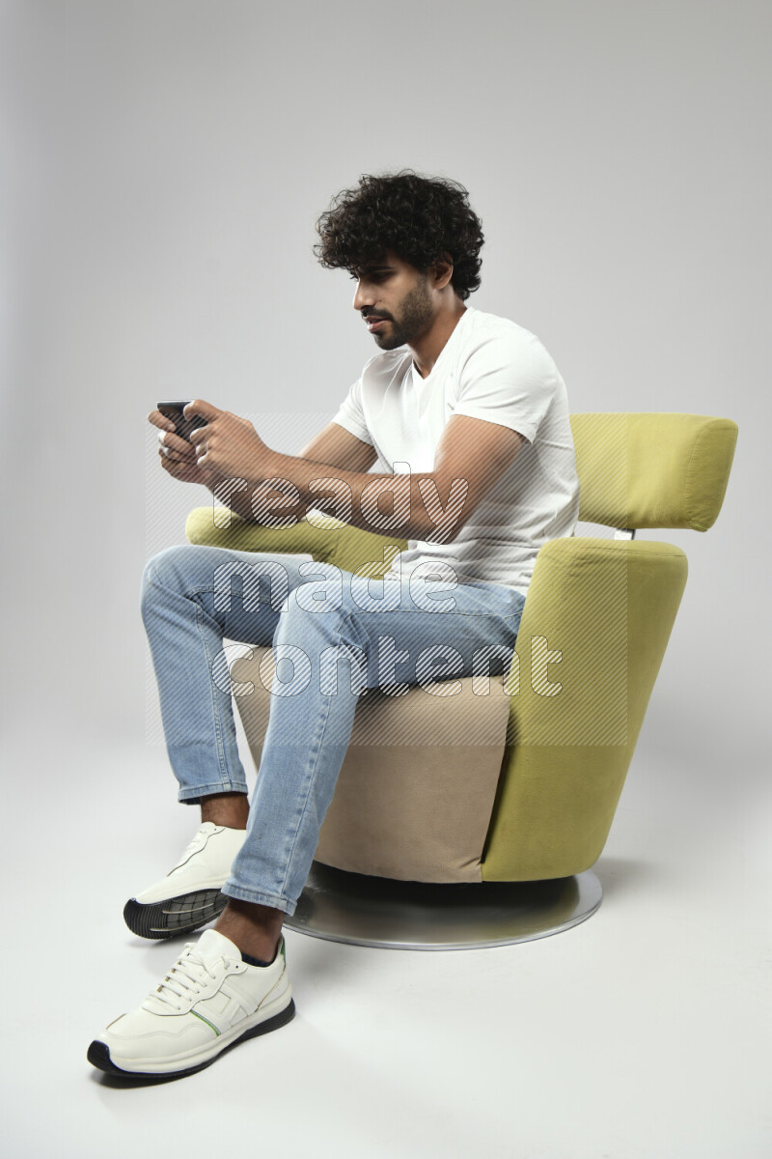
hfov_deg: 33.4
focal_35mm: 40
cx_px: 386
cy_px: 580
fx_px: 1287
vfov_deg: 48.5
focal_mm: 40
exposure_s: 1/125
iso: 400
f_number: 5.6
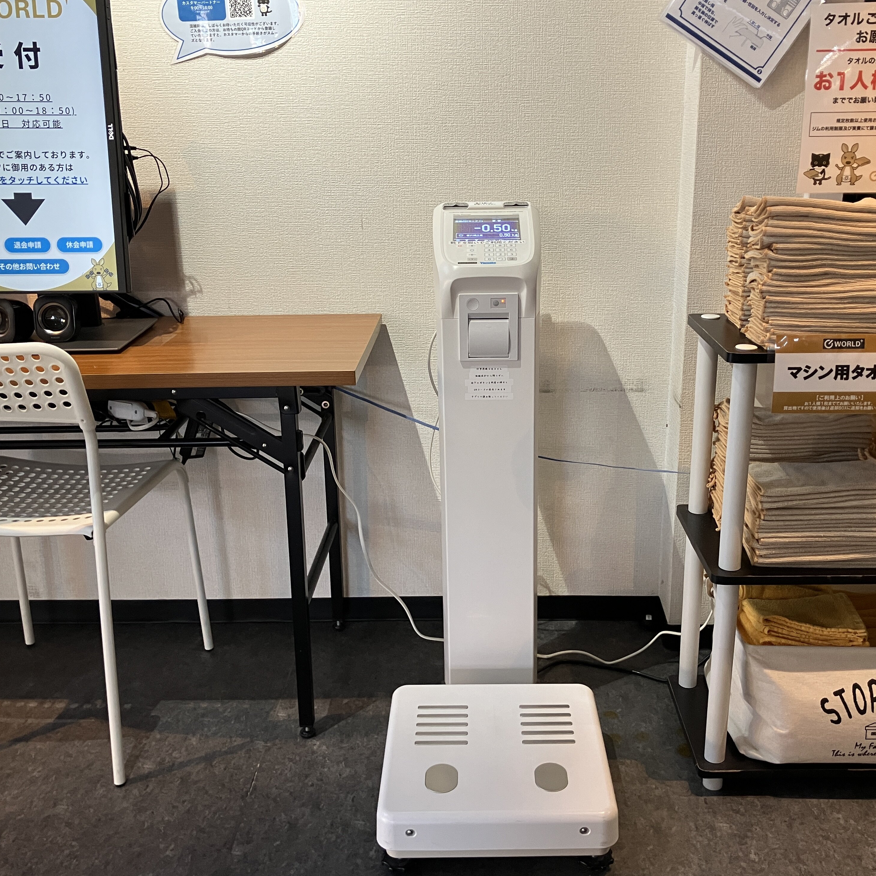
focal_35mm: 34
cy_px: 445
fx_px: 973
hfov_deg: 48.4
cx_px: 479
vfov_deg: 48.4
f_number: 1.8
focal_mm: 4
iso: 125
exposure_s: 1/60
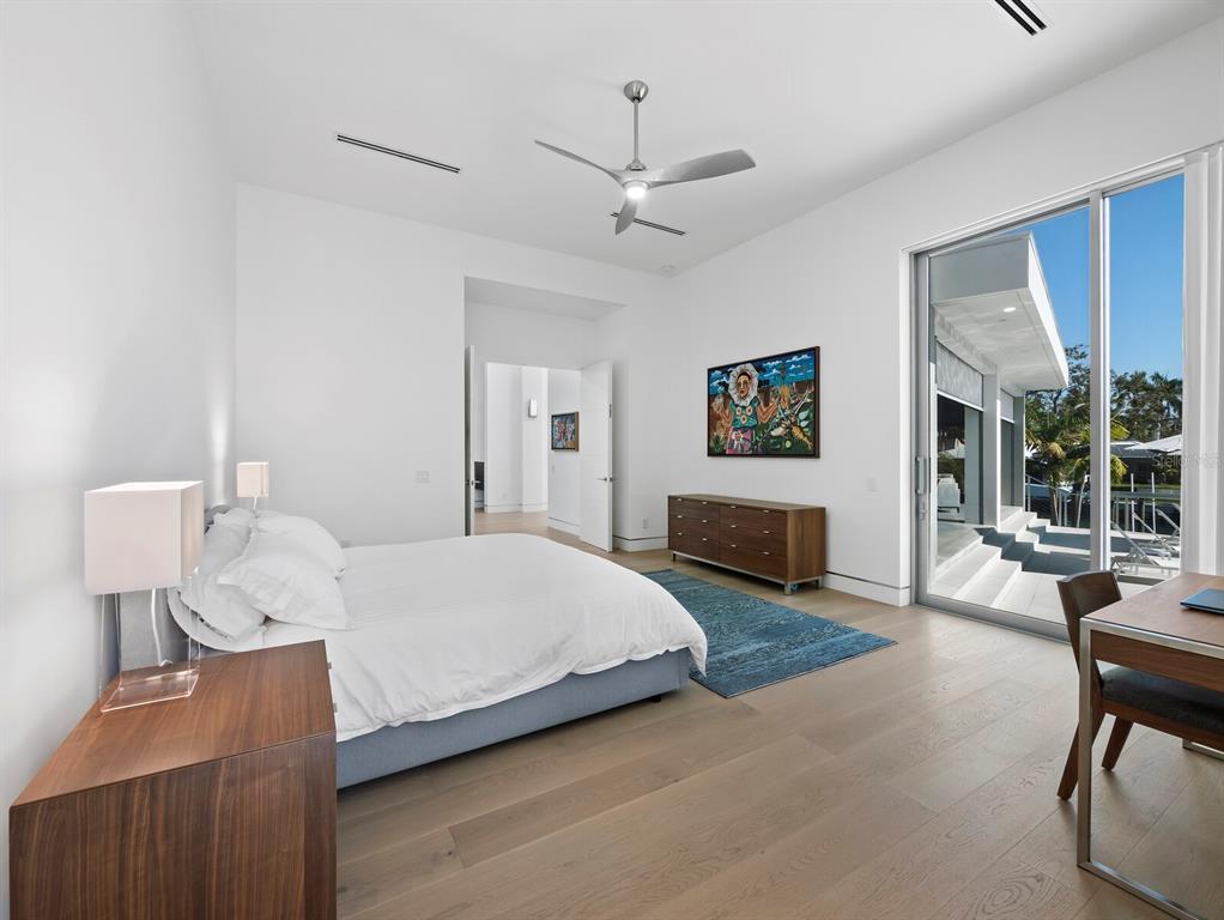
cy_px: 460
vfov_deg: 85.7
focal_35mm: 14
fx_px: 495
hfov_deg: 102.0
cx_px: 612
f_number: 10
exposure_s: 1/5
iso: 250
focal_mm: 7
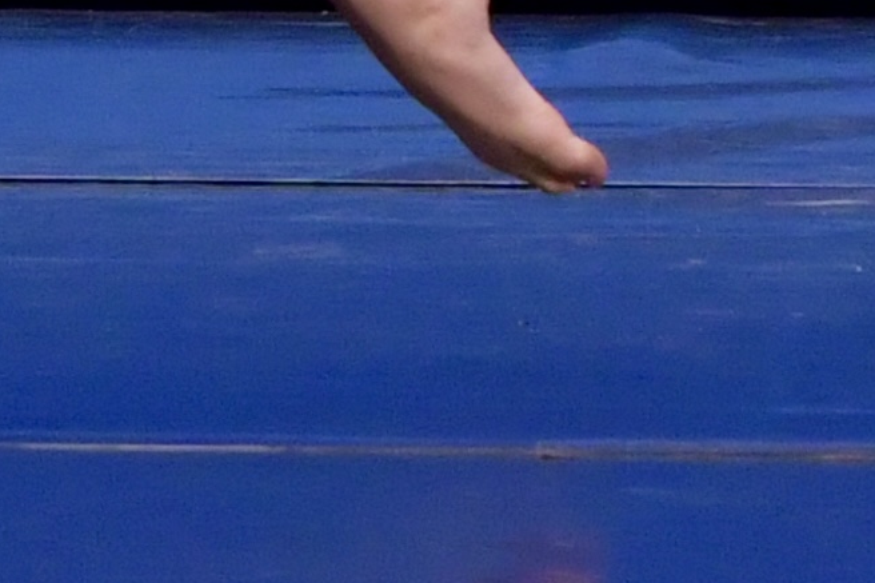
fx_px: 57343
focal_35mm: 2360
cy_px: -1304
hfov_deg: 0.9
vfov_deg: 0.6
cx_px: -450
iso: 1000
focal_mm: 200
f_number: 3.5
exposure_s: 1/800
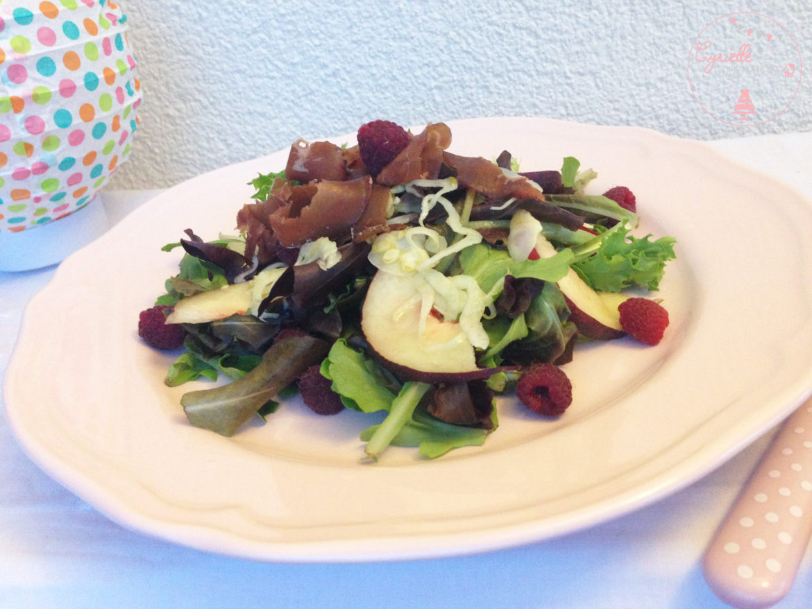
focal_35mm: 33
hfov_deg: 55.3
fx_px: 774
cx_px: 406
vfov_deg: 43.0
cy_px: 304
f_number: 2.4
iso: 320
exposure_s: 1/20
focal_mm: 4.12
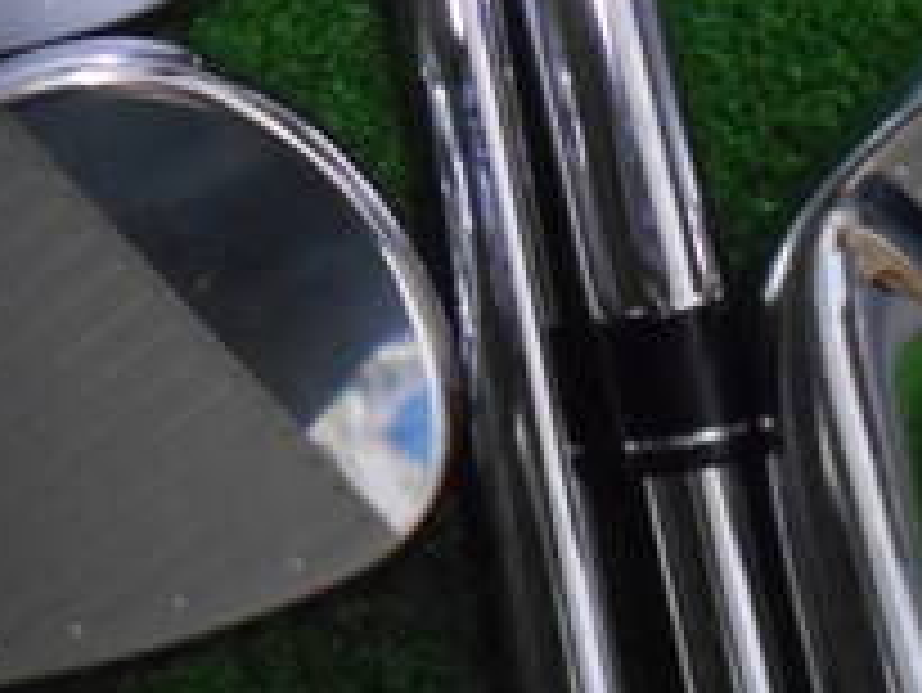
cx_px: 333
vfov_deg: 16.8
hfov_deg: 24.0
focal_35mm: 81
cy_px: -306
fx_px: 2159
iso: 800
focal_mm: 4.6
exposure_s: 1/80
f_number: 3.2
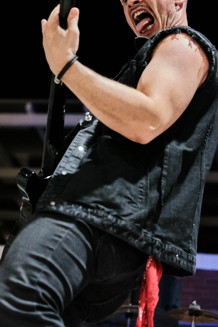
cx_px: 96
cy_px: 137
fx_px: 890
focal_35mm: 98
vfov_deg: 20.8
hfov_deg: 14.0
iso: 12800
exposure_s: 1/100
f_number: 2.8
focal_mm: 55
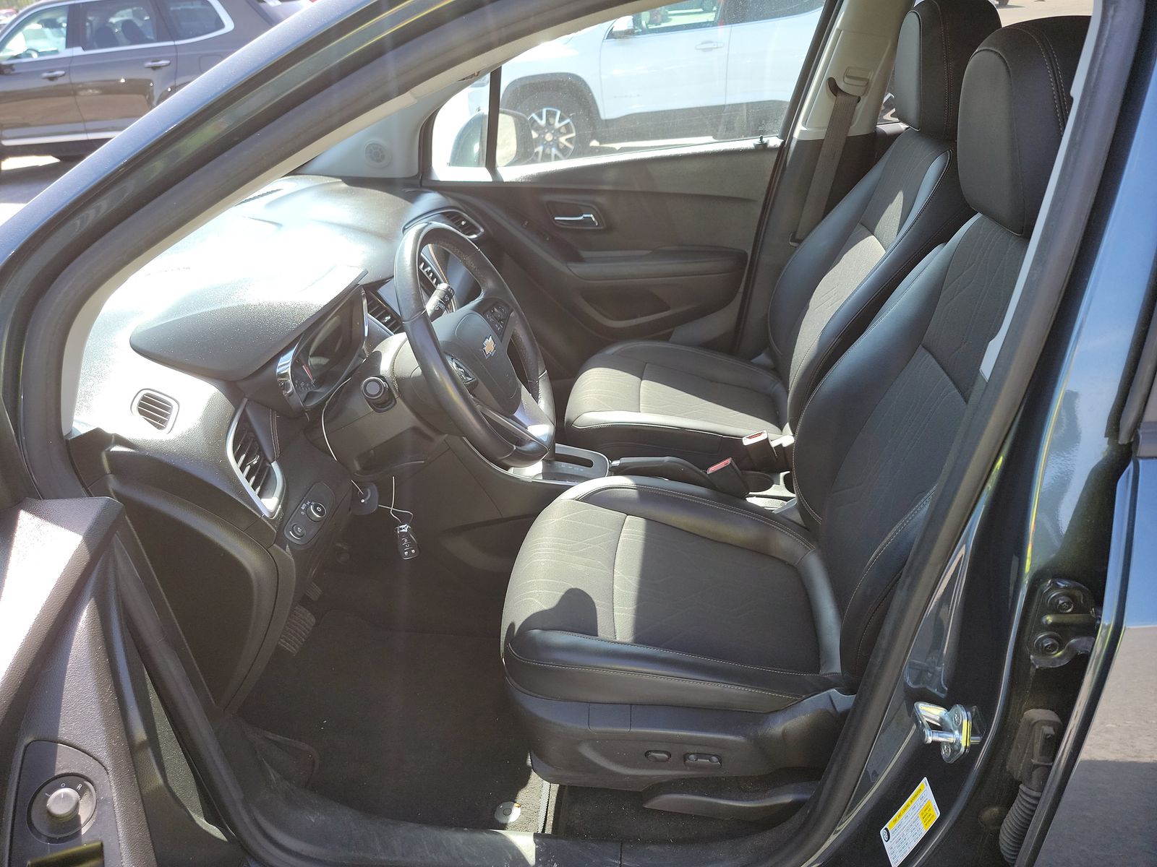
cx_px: 578
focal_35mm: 24
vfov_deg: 56.8
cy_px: 434
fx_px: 802
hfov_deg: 71.6
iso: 51
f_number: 1.8
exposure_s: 1/119
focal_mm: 6.7
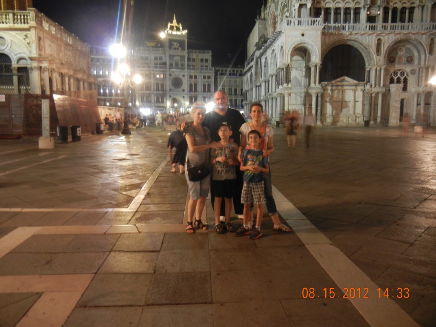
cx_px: 218
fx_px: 378
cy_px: 164
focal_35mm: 30
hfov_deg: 60.0
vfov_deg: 46.8
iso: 306
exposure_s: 1
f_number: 3.5
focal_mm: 5.4
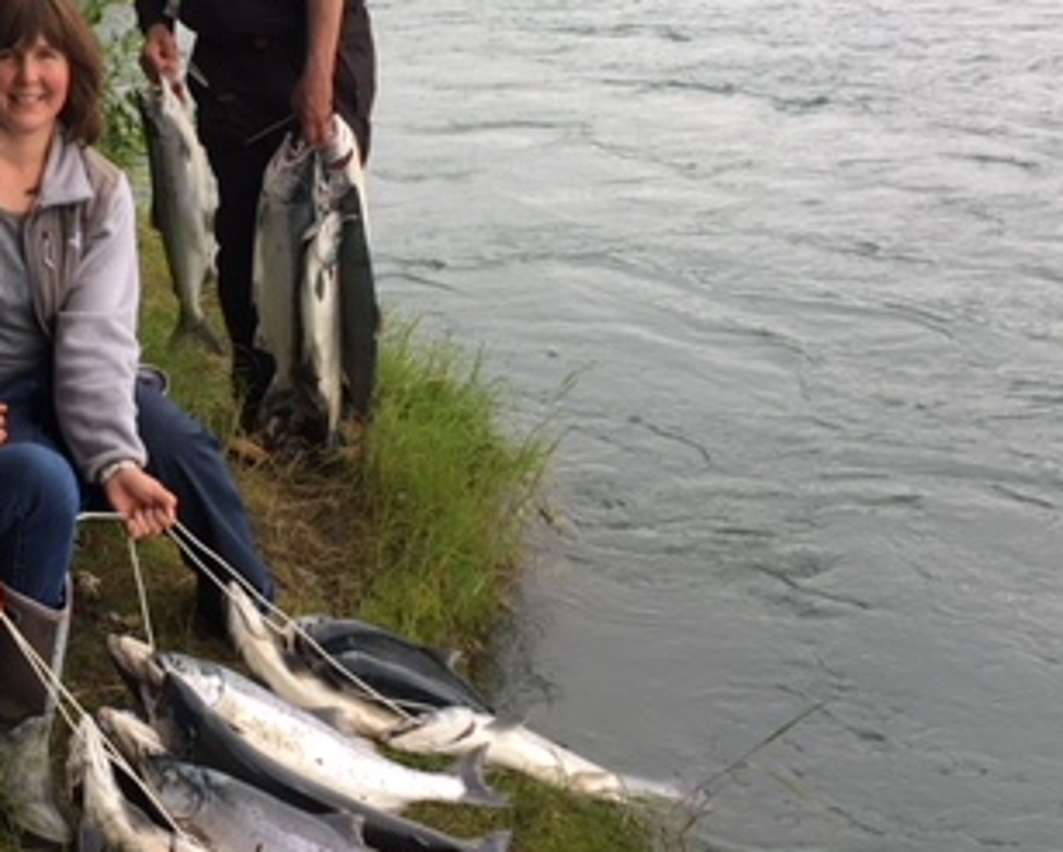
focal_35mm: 59
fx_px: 1857
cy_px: 364
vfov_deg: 25.8
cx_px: 197
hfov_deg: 31.1
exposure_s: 1/124
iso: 25
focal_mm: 4.15
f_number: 2.2
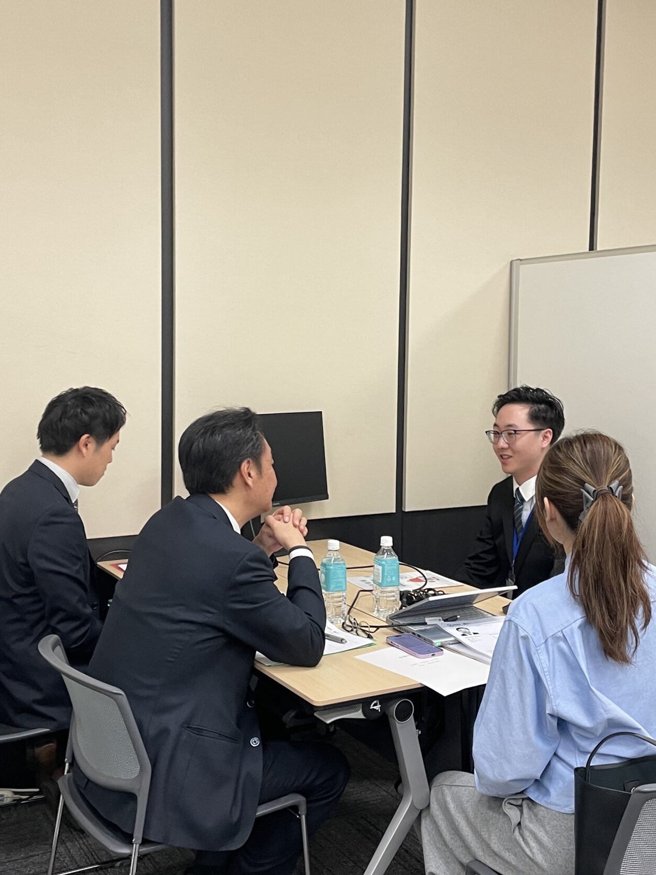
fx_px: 1011
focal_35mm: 40
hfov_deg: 36.0
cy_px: 416
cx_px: 314
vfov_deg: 46.8
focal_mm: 4.2
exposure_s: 1/50
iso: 100
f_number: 1.6
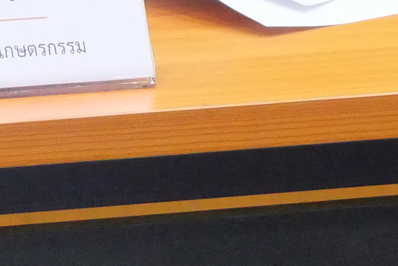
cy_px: -519
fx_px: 8627
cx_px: -664
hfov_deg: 2.6
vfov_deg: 1.8
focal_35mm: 780
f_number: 8
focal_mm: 60
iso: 3200
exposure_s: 1/30
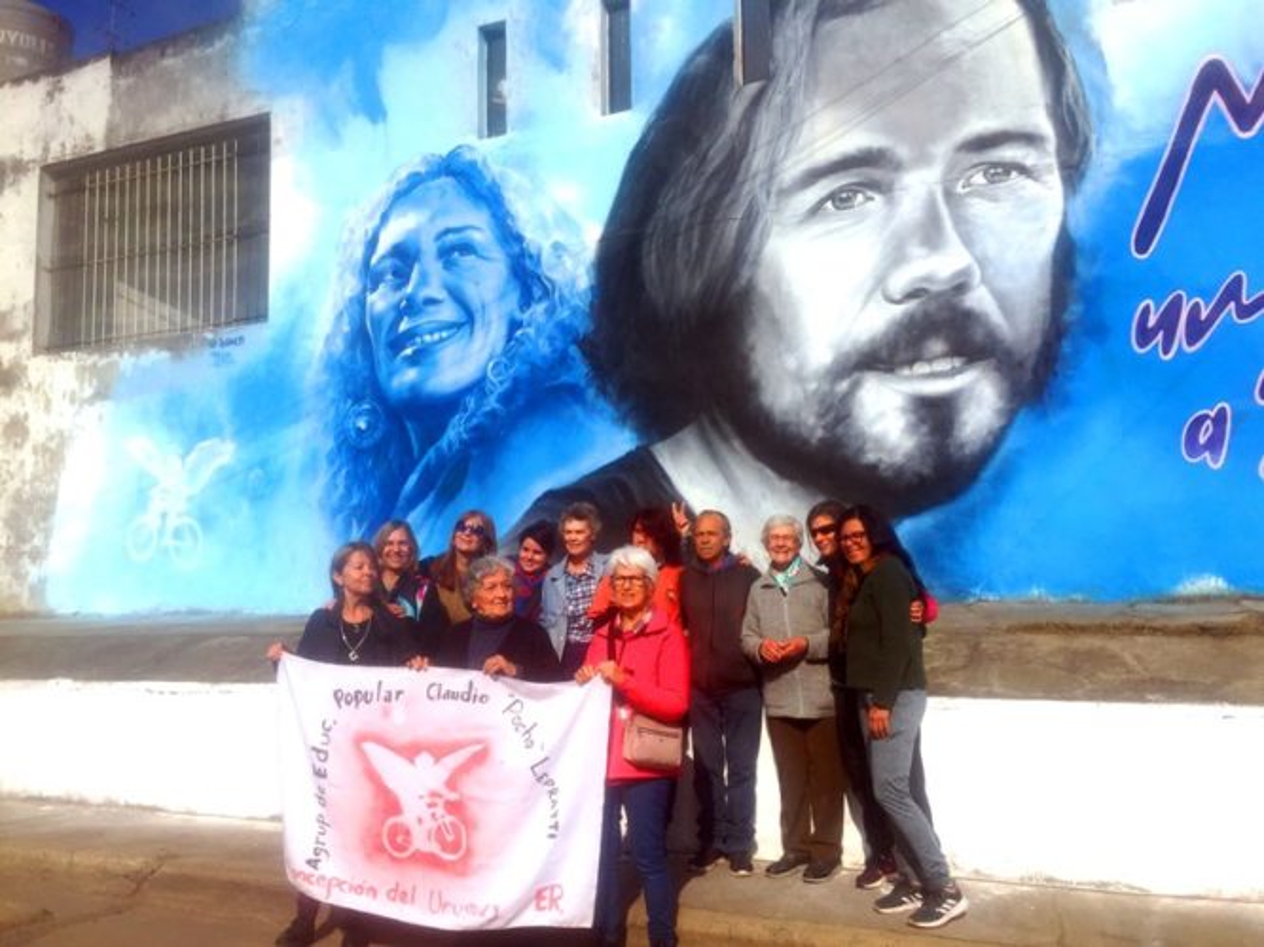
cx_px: 632
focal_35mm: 29
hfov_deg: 61.7
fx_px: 1059
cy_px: 474
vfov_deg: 48.2
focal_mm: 4.15
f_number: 2.2
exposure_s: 1/5650
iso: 32
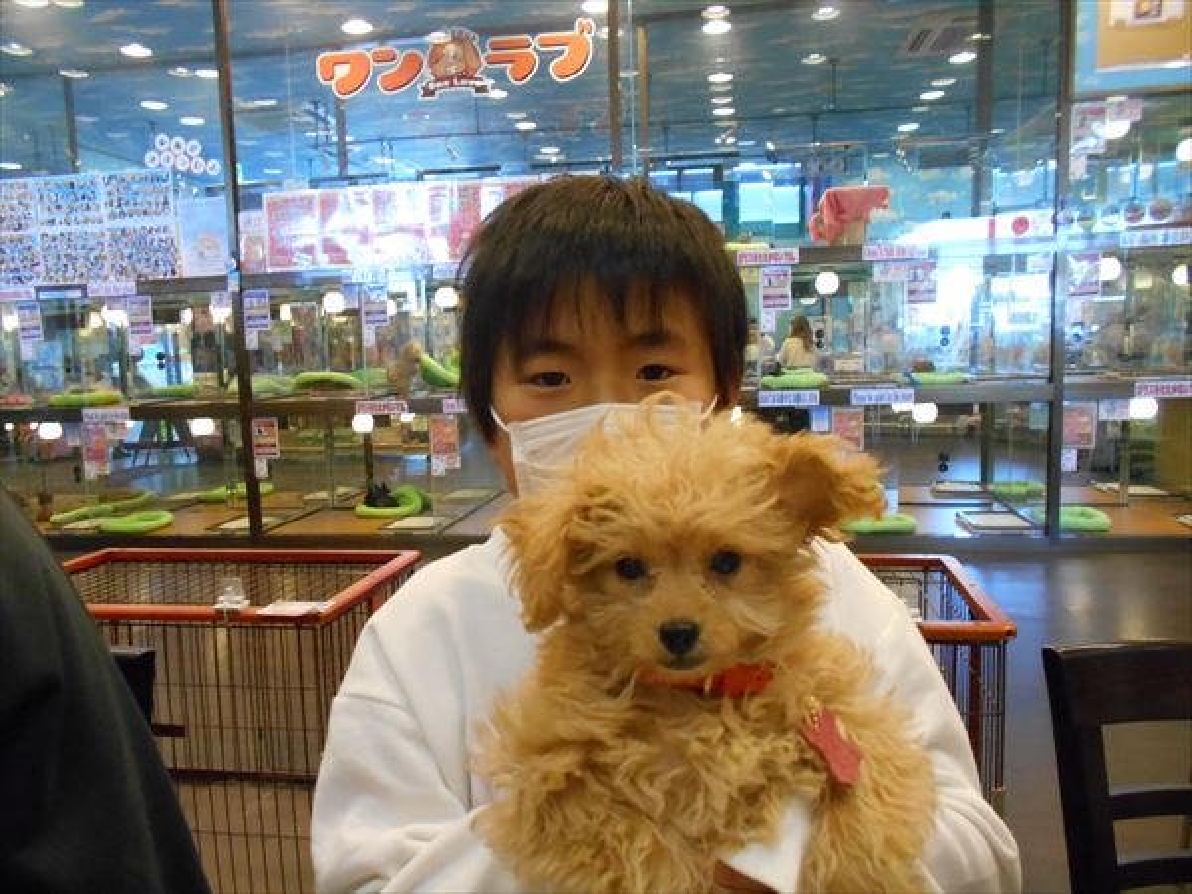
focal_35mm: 26
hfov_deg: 67.3
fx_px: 895
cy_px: 447
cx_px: 596
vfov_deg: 53.1
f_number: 3.2
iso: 800
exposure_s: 1/100
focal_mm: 4.6
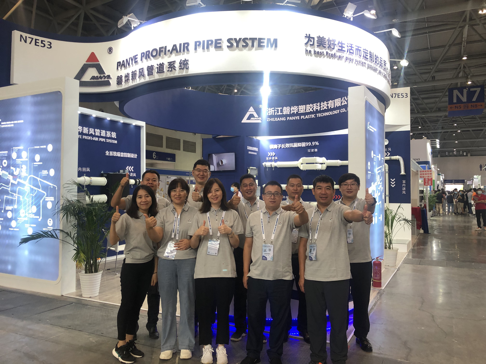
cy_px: 182
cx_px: 243
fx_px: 393
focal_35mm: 28
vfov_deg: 49.7
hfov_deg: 63.4
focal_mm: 4
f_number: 1.8
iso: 32
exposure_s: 1/33
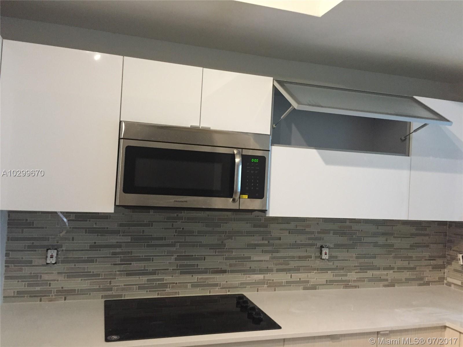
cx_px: 232
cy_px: 174
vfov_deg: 48.2
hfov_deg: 61.7
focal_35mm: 29
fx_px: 388
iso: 250
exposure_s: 1/24
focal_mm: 4.15
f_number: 2.2
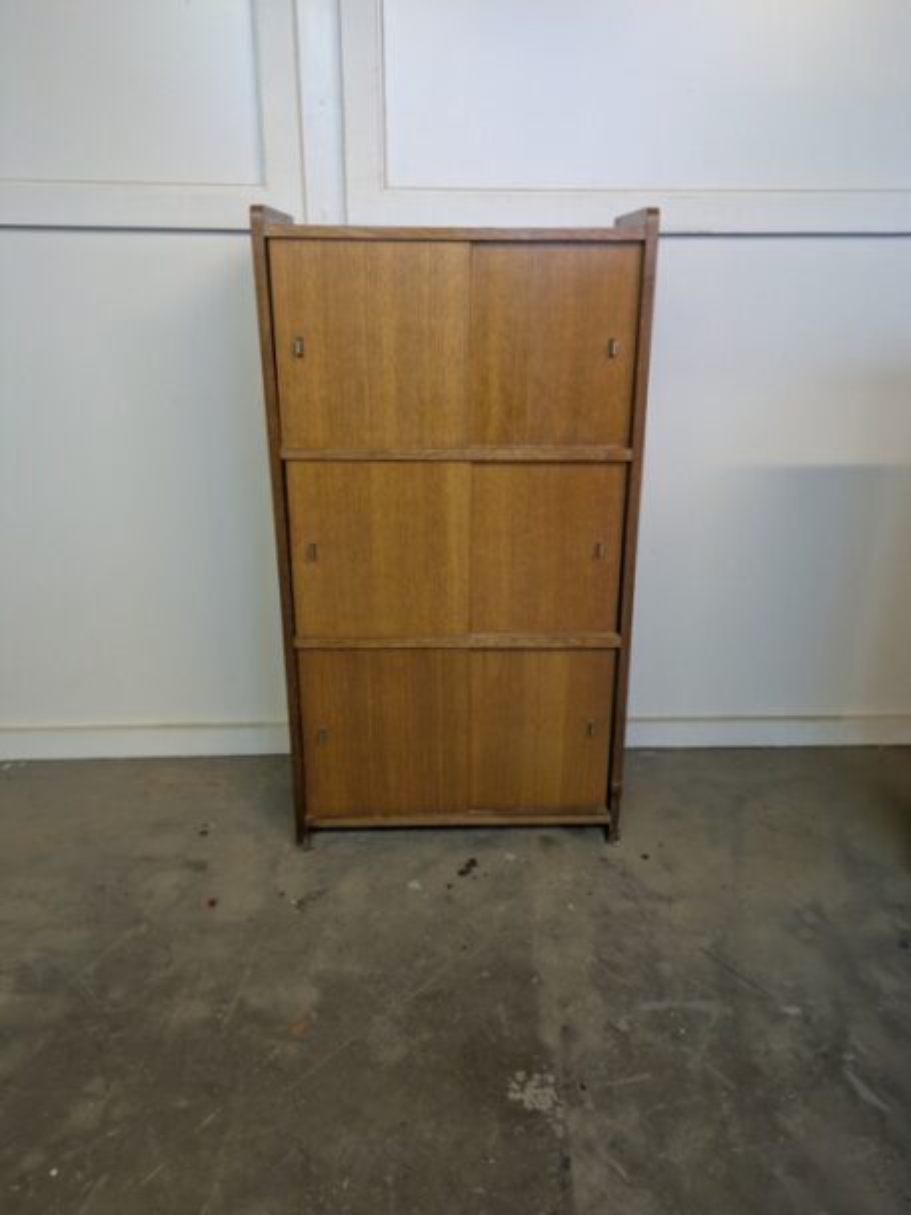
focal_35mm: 25
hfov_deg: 54.9
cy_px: 608
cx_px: 456
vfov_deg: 69.4
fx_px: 877
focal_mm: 5.43
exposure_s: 1/100
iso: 626
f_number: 1.89
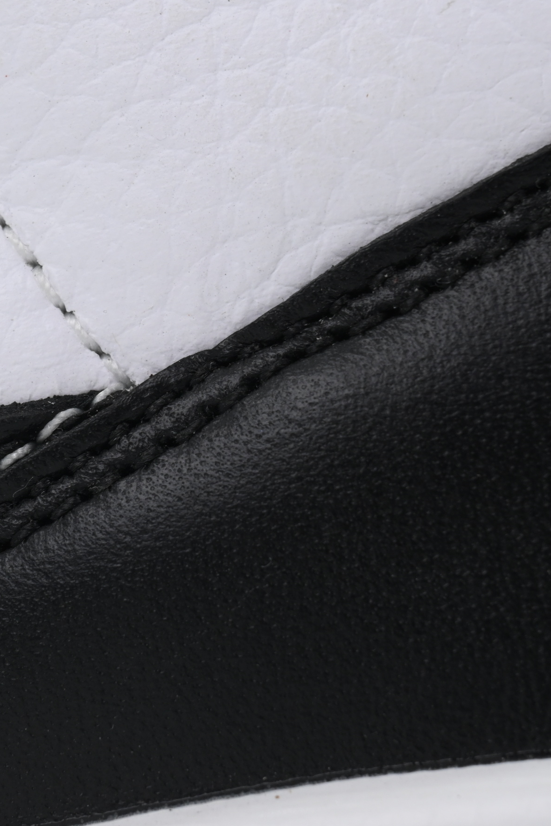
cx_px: 200
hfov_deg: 6.5
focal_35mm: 212
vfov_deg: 9.7
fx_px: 4868
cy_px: 374
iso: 400
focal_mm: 91
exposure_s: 1/100
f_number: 13
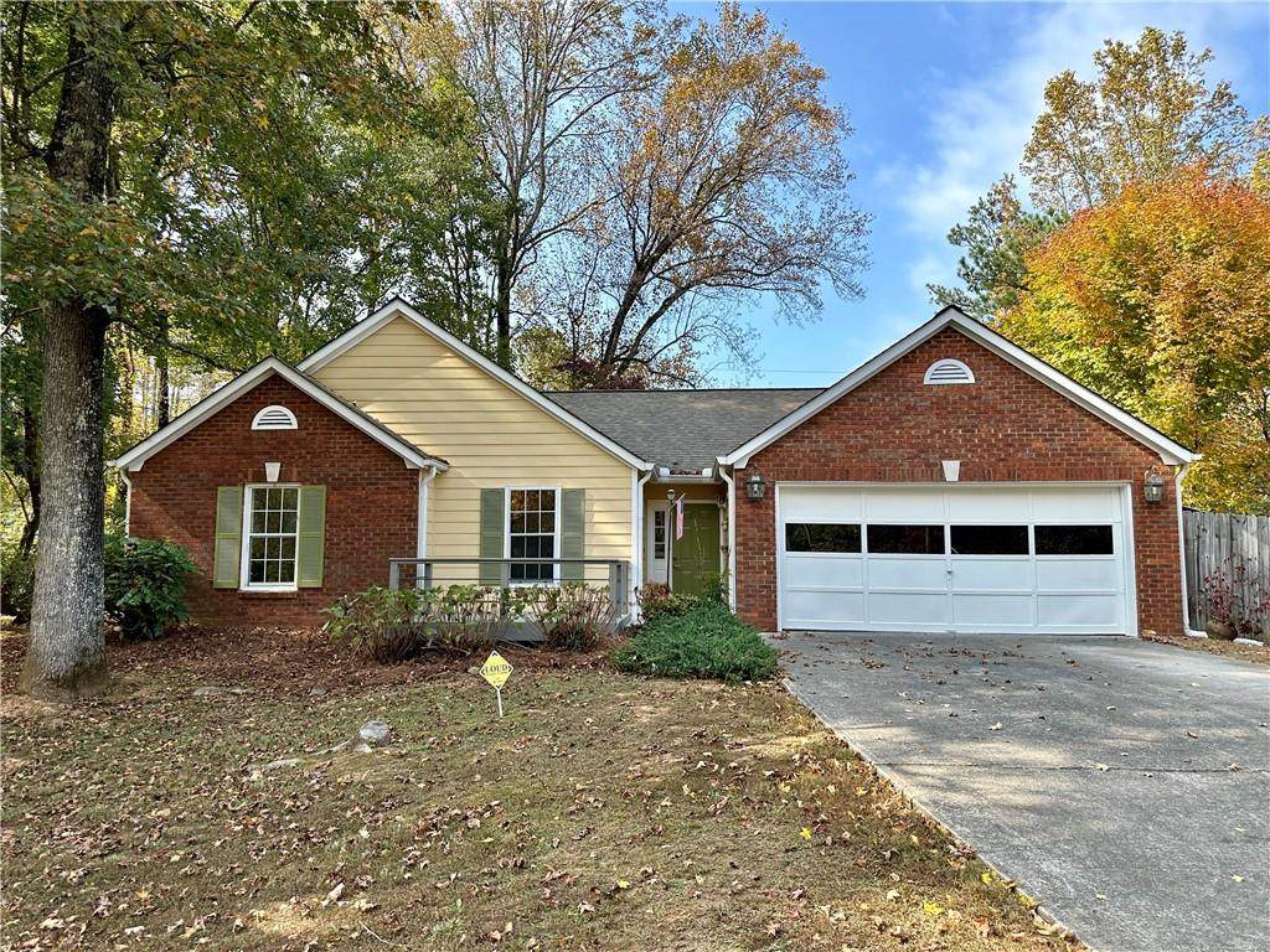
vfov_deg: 56.8
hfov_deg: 71.6
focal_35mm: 24
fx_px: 881
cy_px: 476
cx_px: 635
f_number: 1.78
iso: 80
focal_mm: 6.86
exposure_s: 1/1241
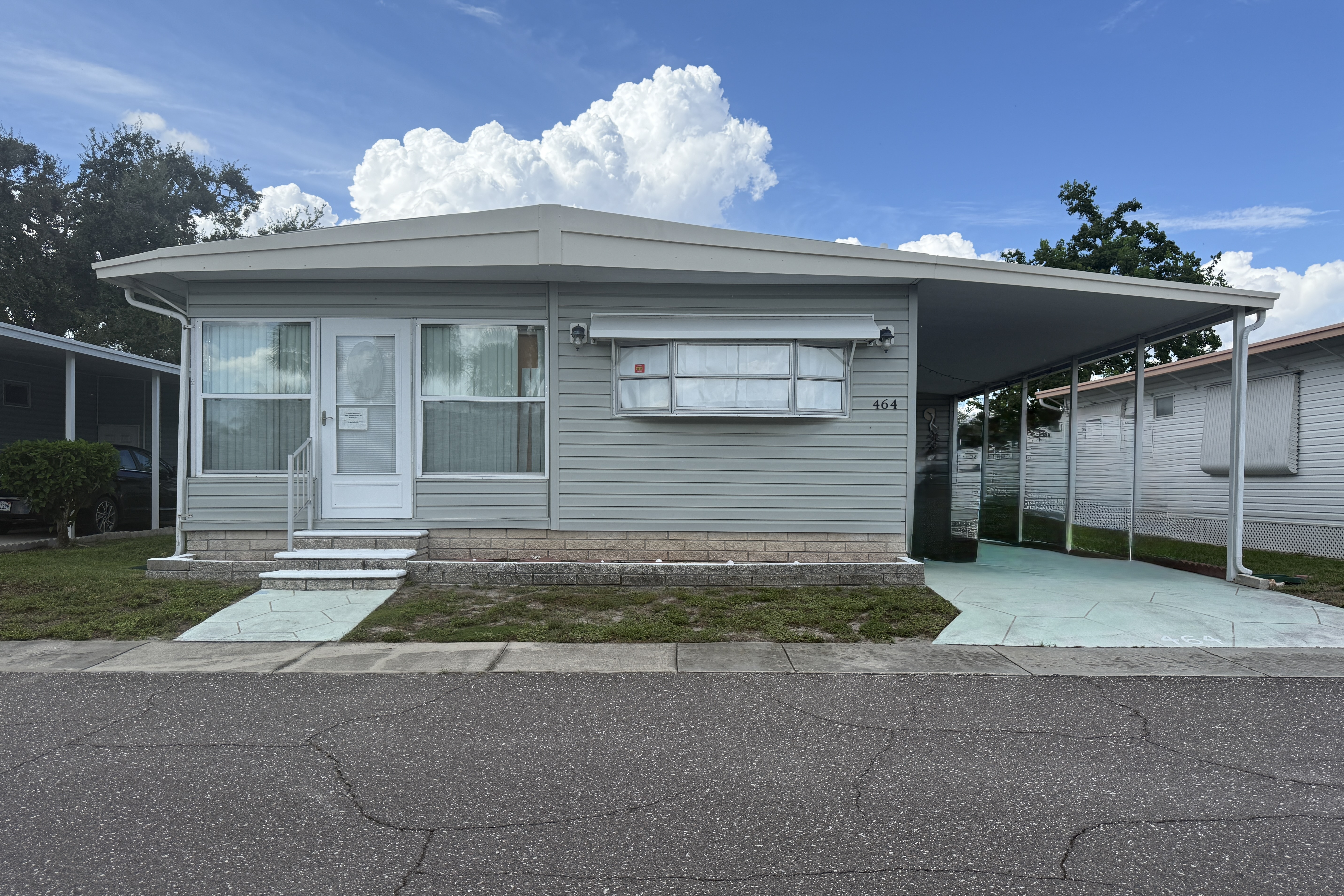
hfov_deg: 71.5
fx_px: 933
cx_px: 672
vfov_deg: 51.2
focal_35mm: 25
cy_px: 486
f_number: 1.78
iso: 100
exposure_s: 1/4405
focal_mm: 6.76
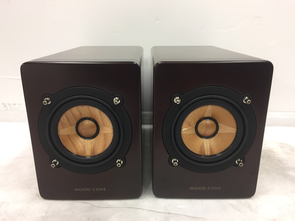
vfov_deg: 48.2
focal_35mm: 29
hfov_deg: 61.7
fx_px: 247
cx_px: 148
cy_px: 110
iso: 50
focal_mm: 4.15
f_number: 2.2
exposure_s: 1/33
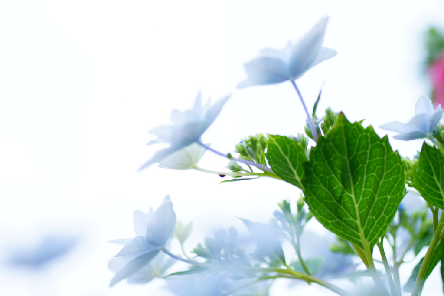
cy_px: 148
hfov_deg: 19.5
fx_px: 1294
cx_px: 222
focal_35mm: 105
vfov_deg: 13.0
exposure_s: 1/125
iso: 100
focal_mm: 70
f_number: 3.2
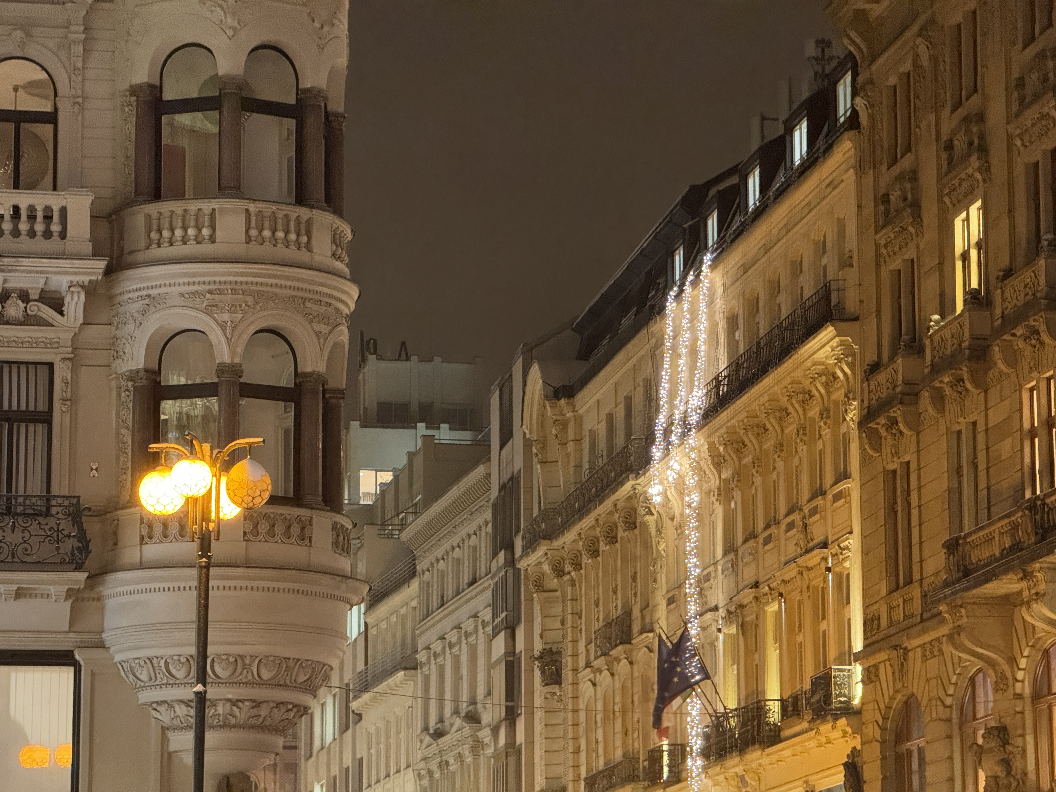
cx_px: 528
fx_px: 3661
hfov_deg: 16.4
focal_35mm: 120
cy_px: 396
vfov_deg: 12.3
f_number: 2.8
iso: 1600
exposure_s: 1/30
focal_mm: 15.66
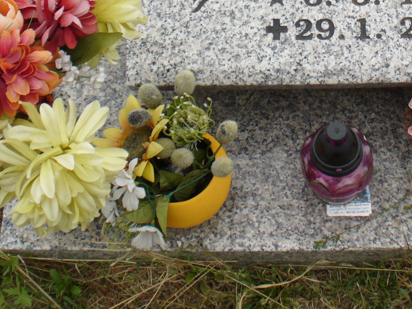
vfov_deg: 16.4
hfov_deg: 22.3
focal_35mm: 87
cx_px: 305
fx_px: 1036
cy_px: -51
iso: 80
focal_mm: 6.1
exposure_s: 1/320
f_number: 2.8
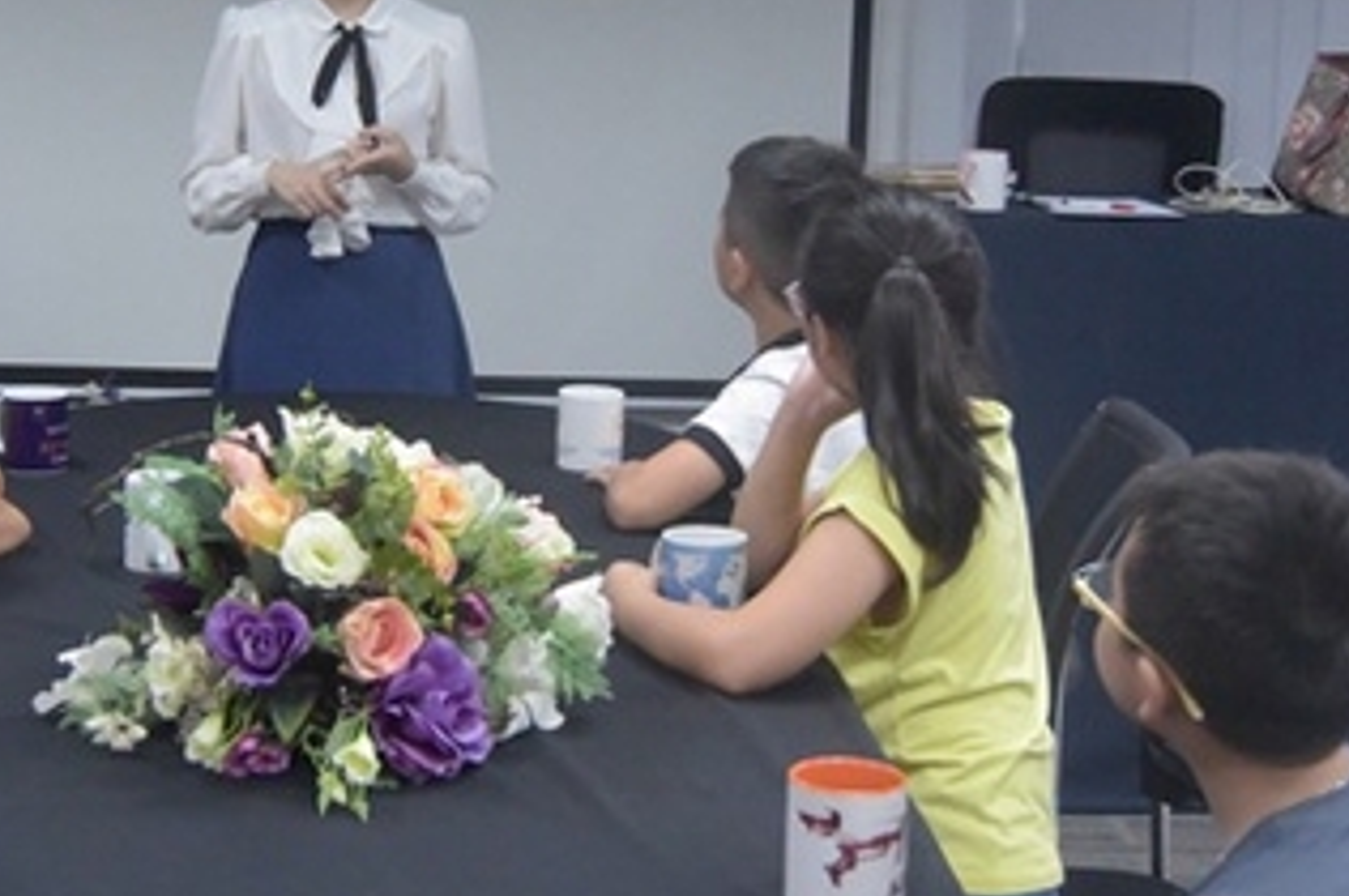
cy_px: 230
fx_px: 2733
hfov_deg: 27.5
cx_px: 435
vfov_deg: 18.5
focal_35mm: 73
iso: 3200
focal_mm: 18.1
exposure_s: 1/60
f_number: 4.8
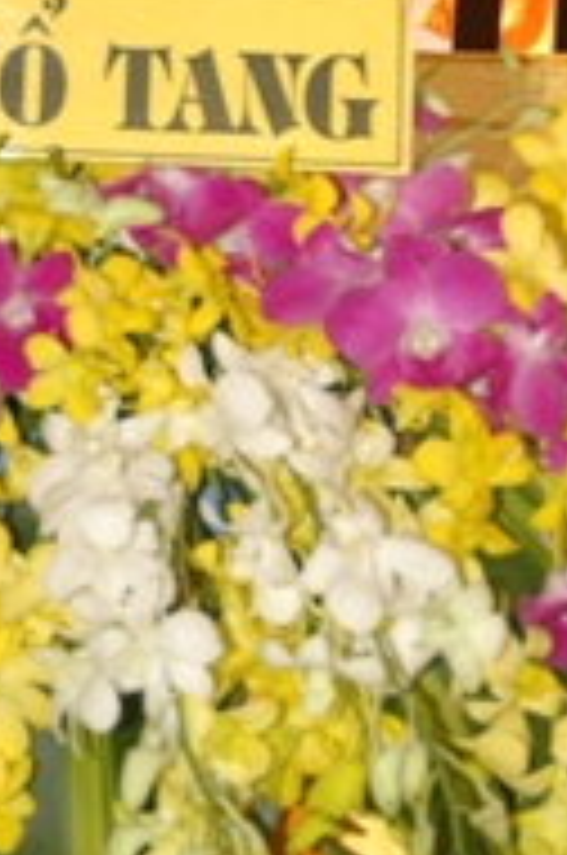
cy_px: -279
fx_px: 4078
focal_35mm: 172
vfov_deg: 11.6
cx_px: -338
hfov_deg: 7.8
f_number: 4.2
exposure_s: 1/50
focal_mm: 34
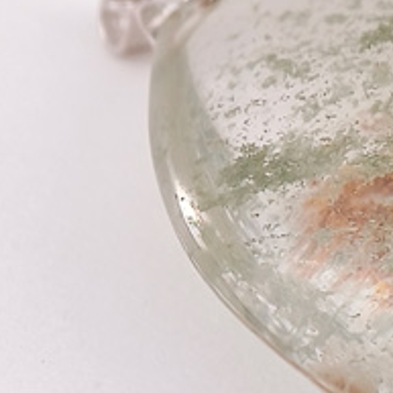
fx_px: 5780
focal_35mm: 450
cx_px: 776
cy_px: -205
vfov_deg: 3.9
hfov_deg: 3.9
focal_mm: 22.48
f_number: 2.67
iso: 125
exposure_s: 1/200
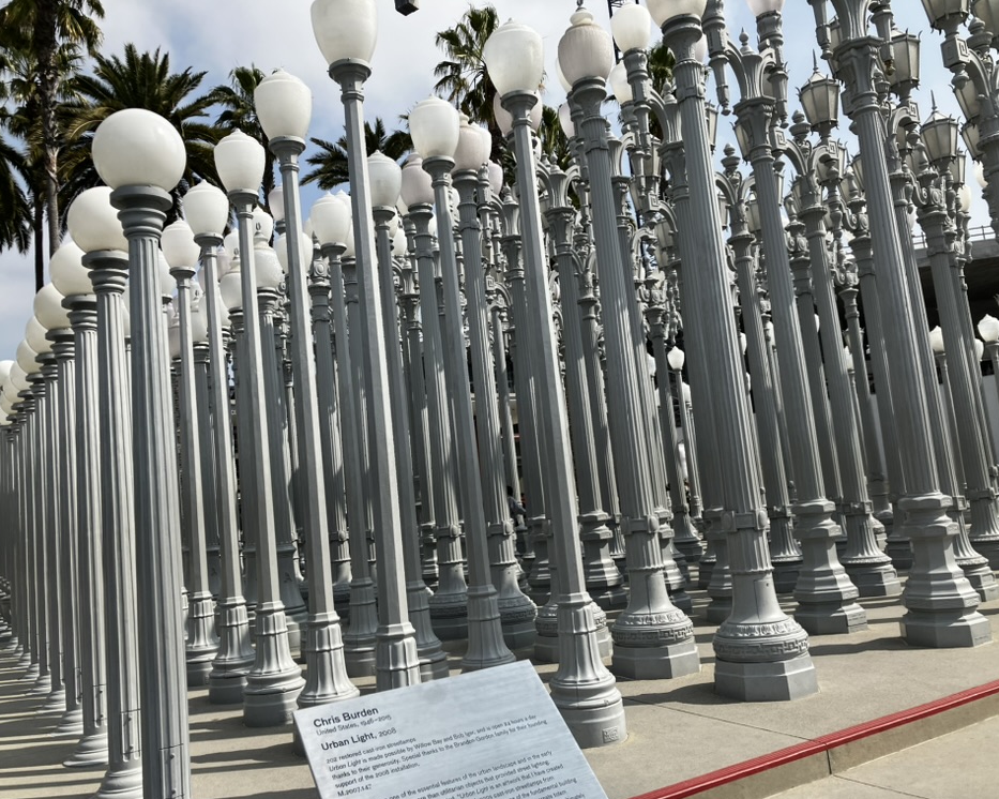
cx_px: 480
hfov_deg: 58.8
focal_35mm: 30
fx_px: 887
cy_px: 409
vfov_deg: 48.5
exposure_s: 1/2558
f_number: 1.8
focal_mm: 3.99
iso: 32
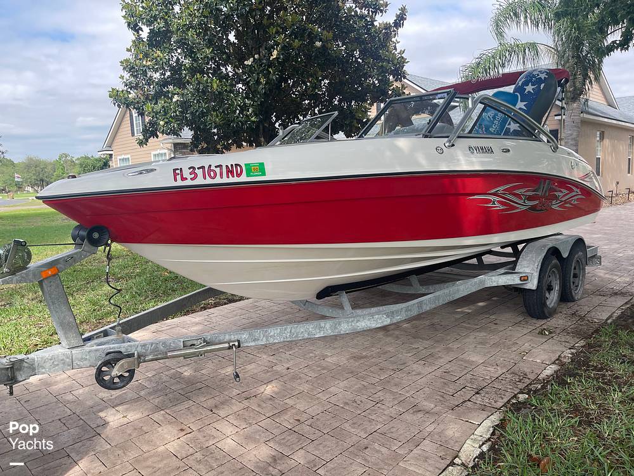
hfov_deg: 67.3
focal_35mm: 26
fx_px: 476
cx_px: 317
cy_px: 238
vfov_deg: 53.1
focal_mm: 5.1
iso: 32
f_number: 1.6
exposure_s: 1/791
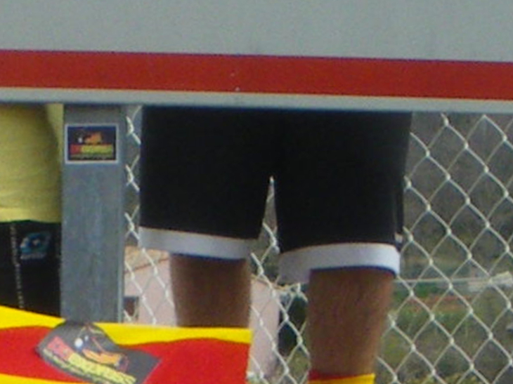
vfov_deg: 9.2
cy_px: 217
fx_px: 2385
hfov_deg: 12.1
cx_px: -46
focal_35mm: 161
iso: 64
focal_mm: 6.3
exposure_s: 1/200
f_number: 5.4
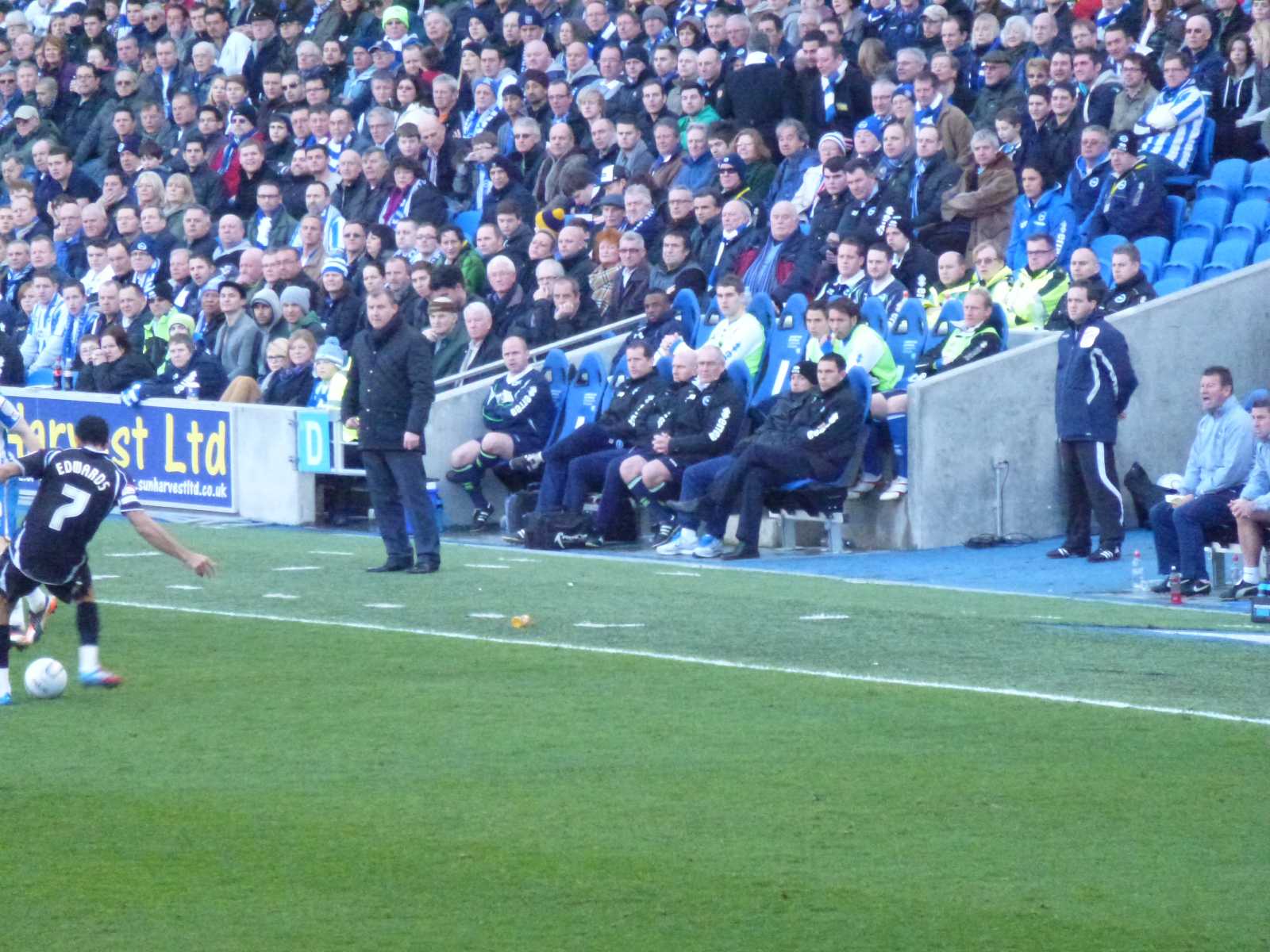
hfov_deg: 5.2
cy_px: 476
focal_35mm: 384
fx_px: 14088
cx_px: 635
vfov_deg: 3.9
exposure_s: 1/250
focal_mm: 68.8
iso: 1600
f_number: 5.9
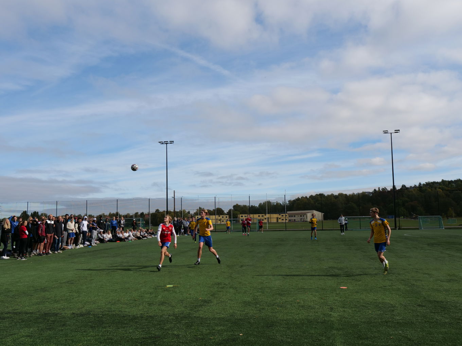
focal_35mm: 32
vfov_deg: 44.2
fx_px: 427
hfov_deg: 56.8
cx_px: 231
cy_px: 173
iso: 200
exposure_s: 1/1300
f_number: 5
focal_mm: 16
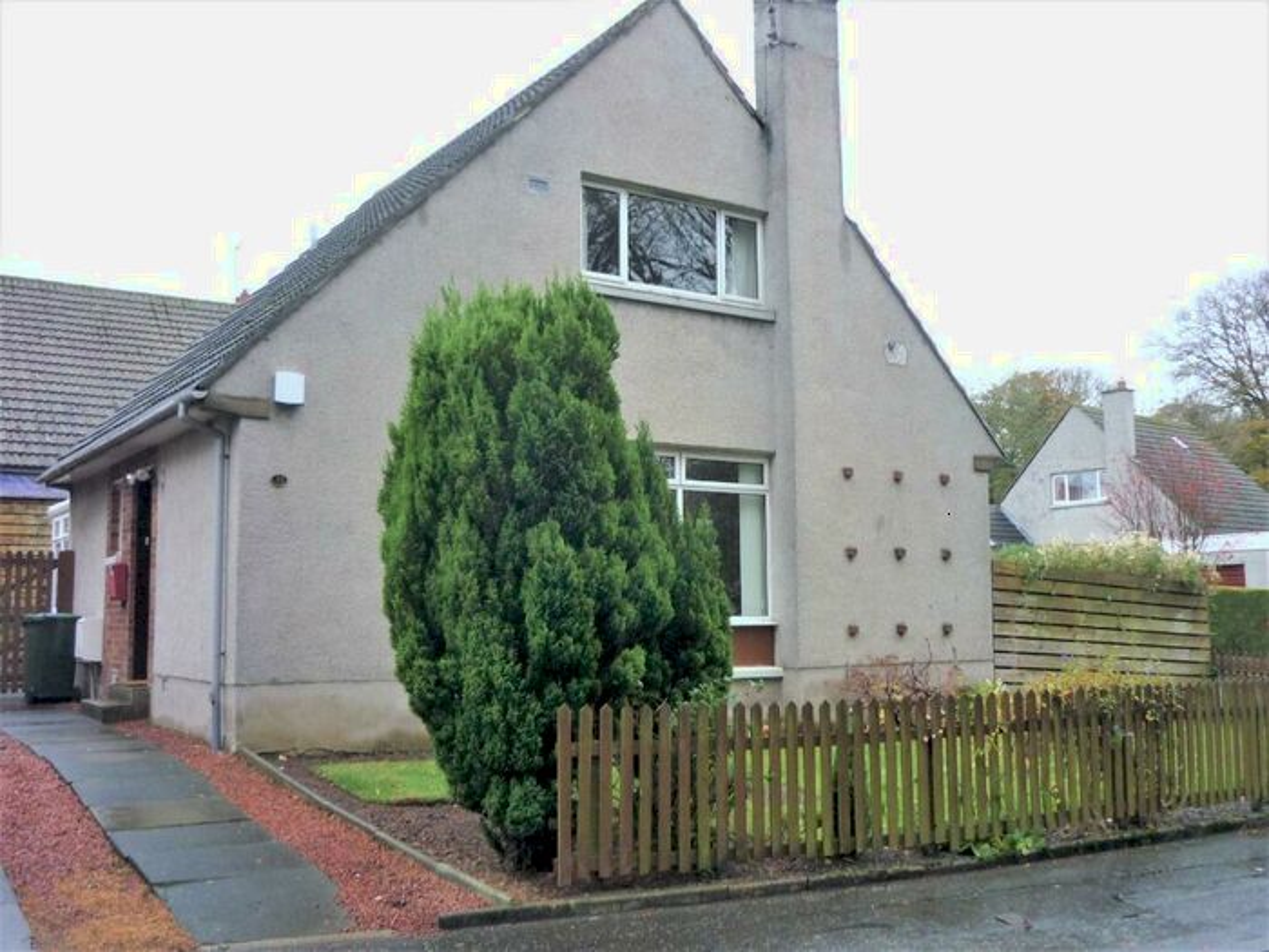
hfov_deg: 55.4
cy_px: 476
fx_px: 1210
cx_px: 634
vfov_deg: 42.9
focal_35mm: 33
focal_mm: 5.5
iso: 160
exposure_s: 1/30
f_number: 2.8
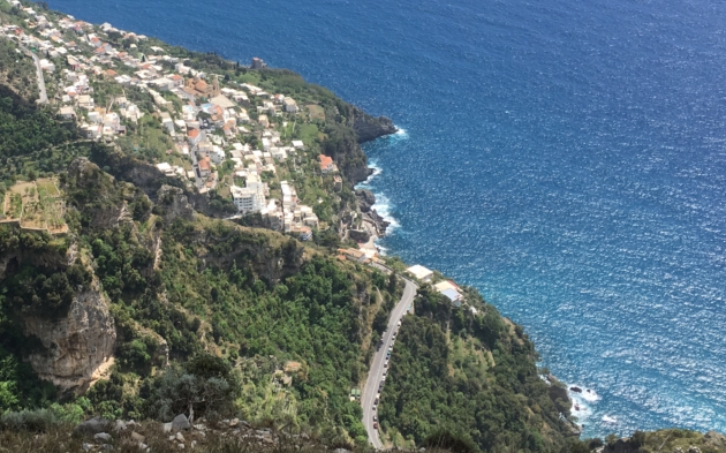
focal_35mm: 50
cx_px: 224
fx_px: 989
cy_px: 122
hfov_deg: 39.7
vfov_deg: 25.5
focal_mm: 4.15
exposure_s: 1/1304
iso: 25
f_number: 2.2
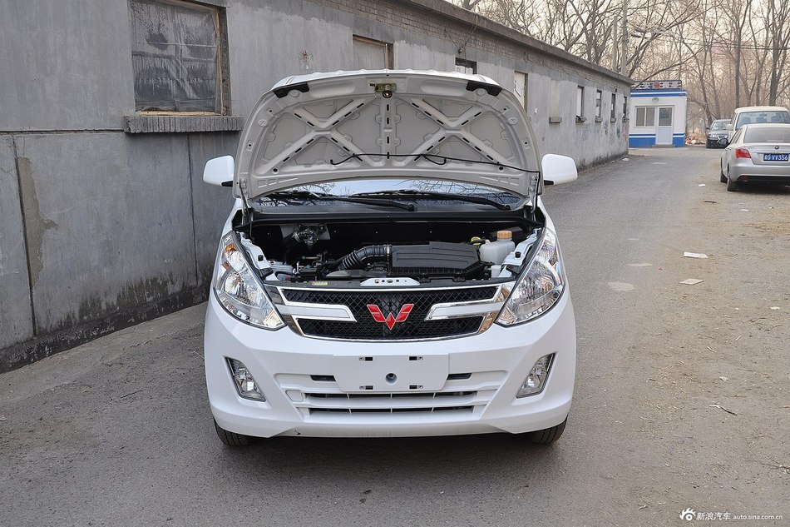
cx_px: 395
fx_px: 790
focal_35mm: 36
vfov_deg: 36.9
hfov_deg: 53.1
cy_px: 264
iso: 250
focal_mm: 24
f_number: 7.1
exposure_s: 1/25
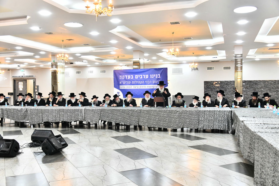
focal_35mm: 35
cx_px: 140
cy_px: 93
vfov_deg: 37.8
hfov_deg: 54.4
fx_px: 271
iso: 3200
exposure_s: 1/125
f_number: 5.6
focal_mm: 35
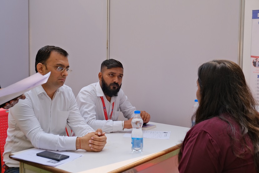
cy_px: 86
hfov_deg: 45.4
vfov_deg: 31.2
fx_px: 309
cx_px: 130
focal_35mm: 43
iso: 500
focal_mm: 28.9
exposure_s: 1/320
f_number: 3.6
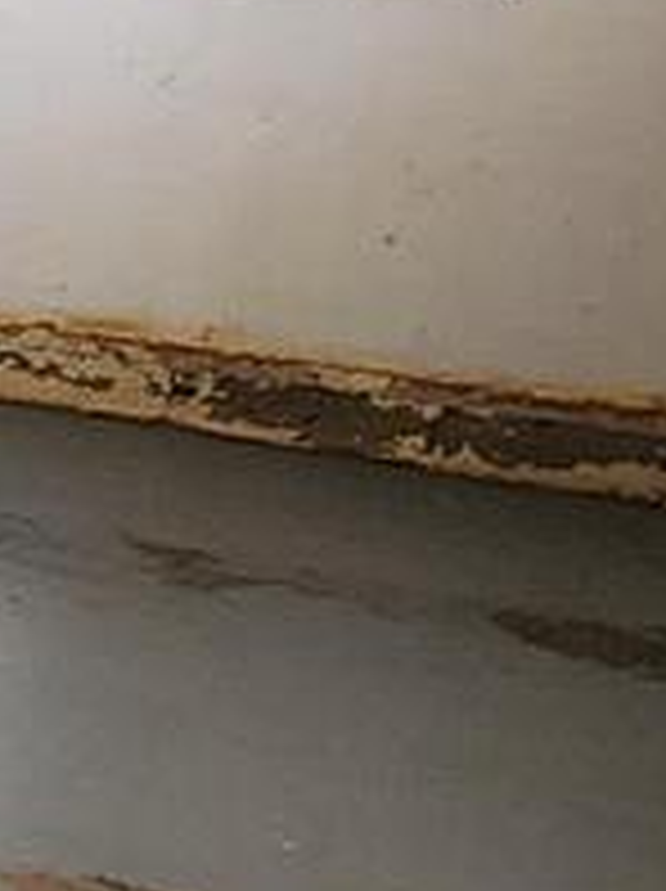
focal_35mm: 101
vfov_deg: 19.5
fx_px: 2597
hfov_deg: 9.5
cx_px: -1588
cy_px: 441
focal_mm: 2.2
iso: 250
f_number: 2.2
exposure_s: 1/60
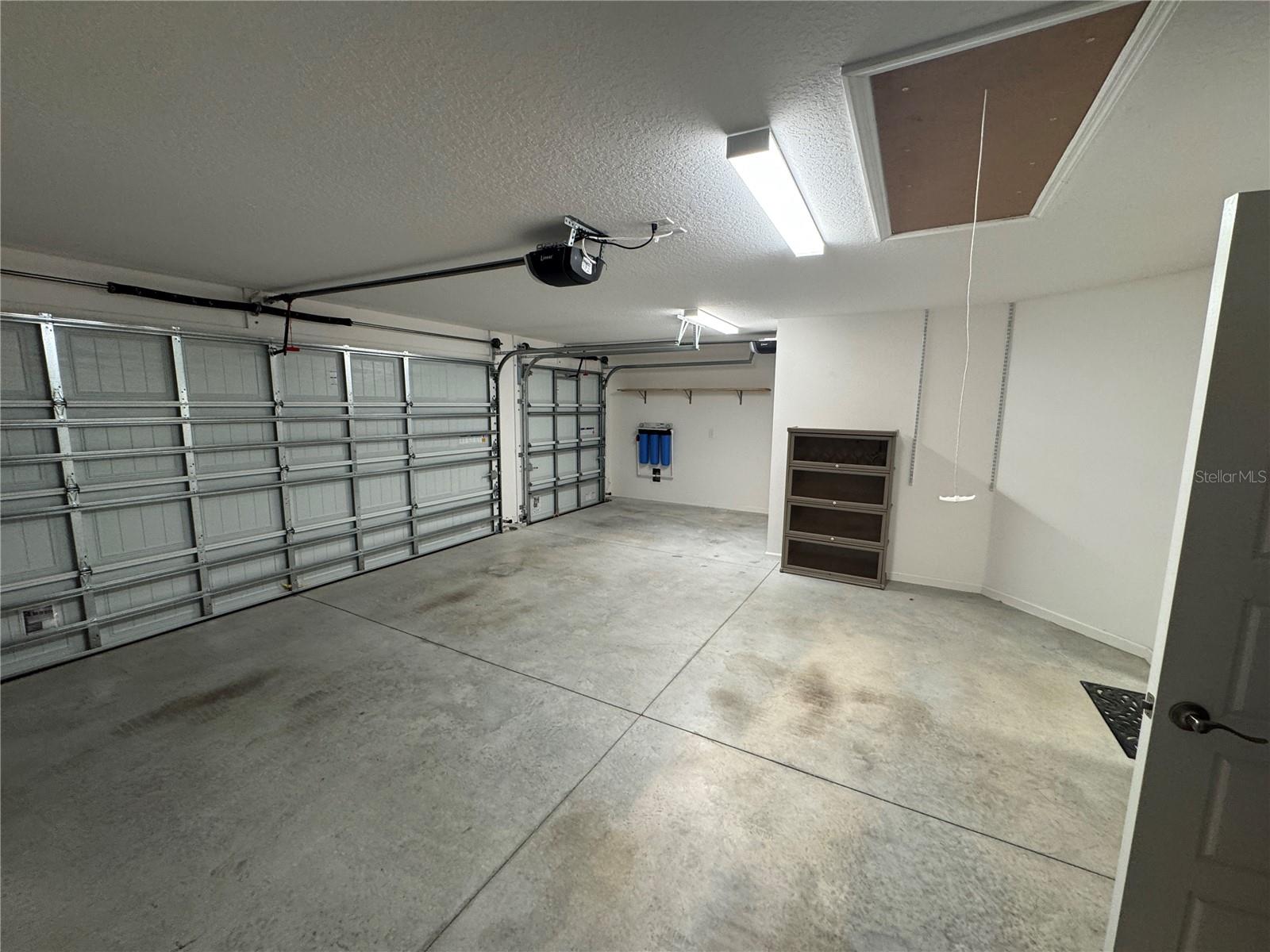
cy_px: 476
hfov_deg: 102.1
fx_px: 514
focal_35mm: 14
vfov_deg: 85.7
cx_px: 635
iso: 200
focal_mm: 2.22
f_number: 2.2
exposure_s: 1/60
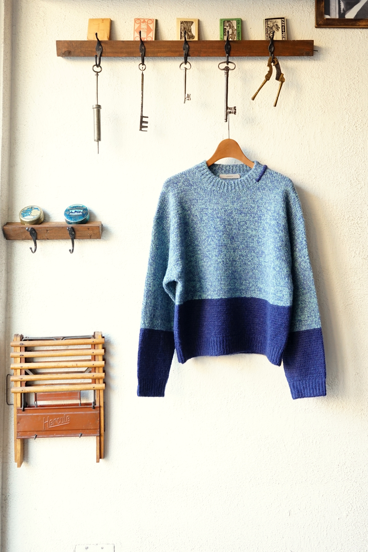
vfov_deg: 60.3
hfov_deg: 42.3
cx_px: 184
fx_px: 475
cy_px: 276
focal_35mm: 31
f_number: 8
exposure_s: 1/15
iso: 800
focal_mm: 31
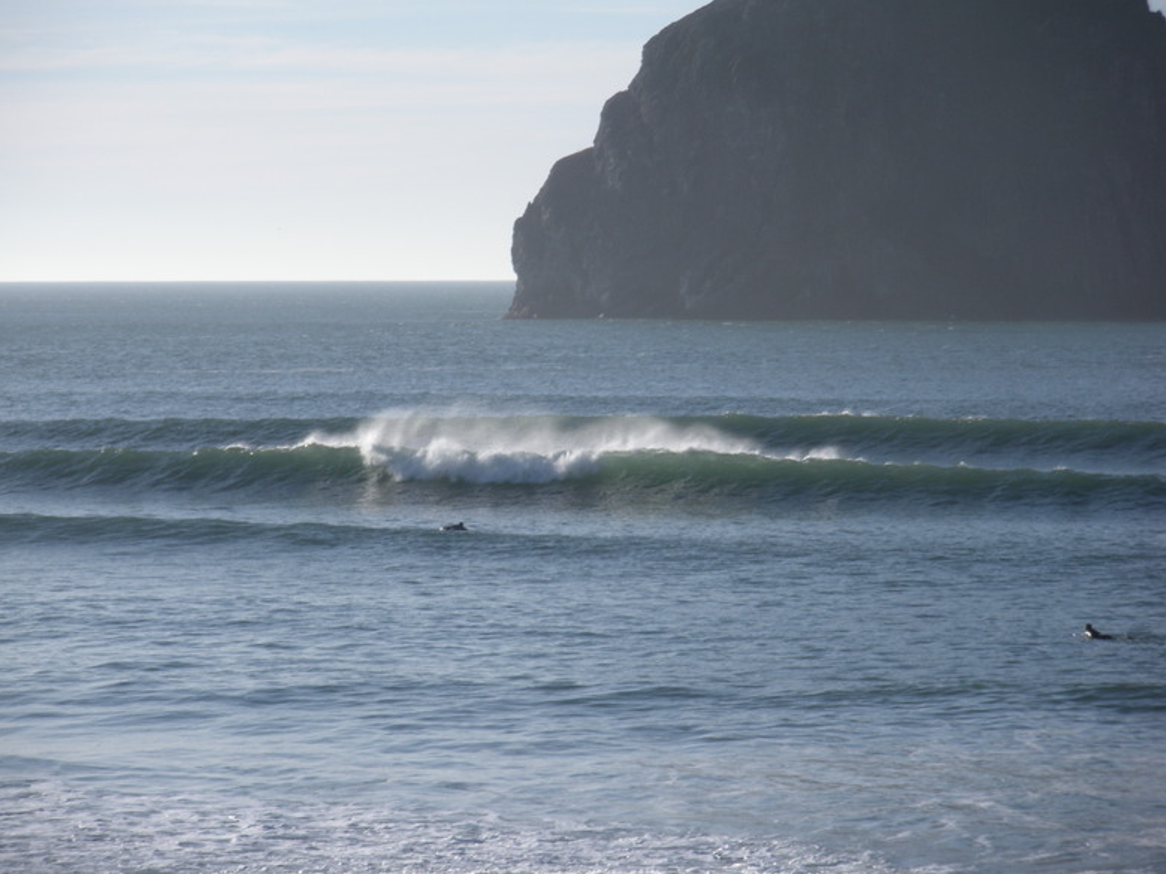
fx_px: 6097
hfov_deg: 10.9
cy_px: 438
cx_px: 584
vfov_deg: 8.2
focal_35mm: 181
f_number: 5.6
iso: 64
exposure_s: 1/467
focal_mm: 31.5
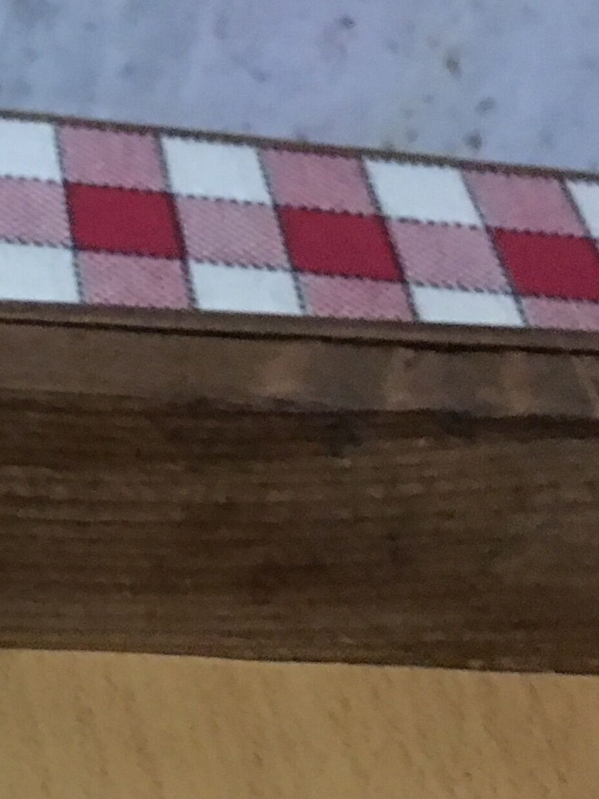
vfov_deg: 20.0
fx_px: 2169
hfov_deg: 14.6
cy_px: 853
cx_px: -322
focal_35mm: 94
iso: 160
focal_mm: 4.15
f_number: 2.2
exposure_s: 1/4
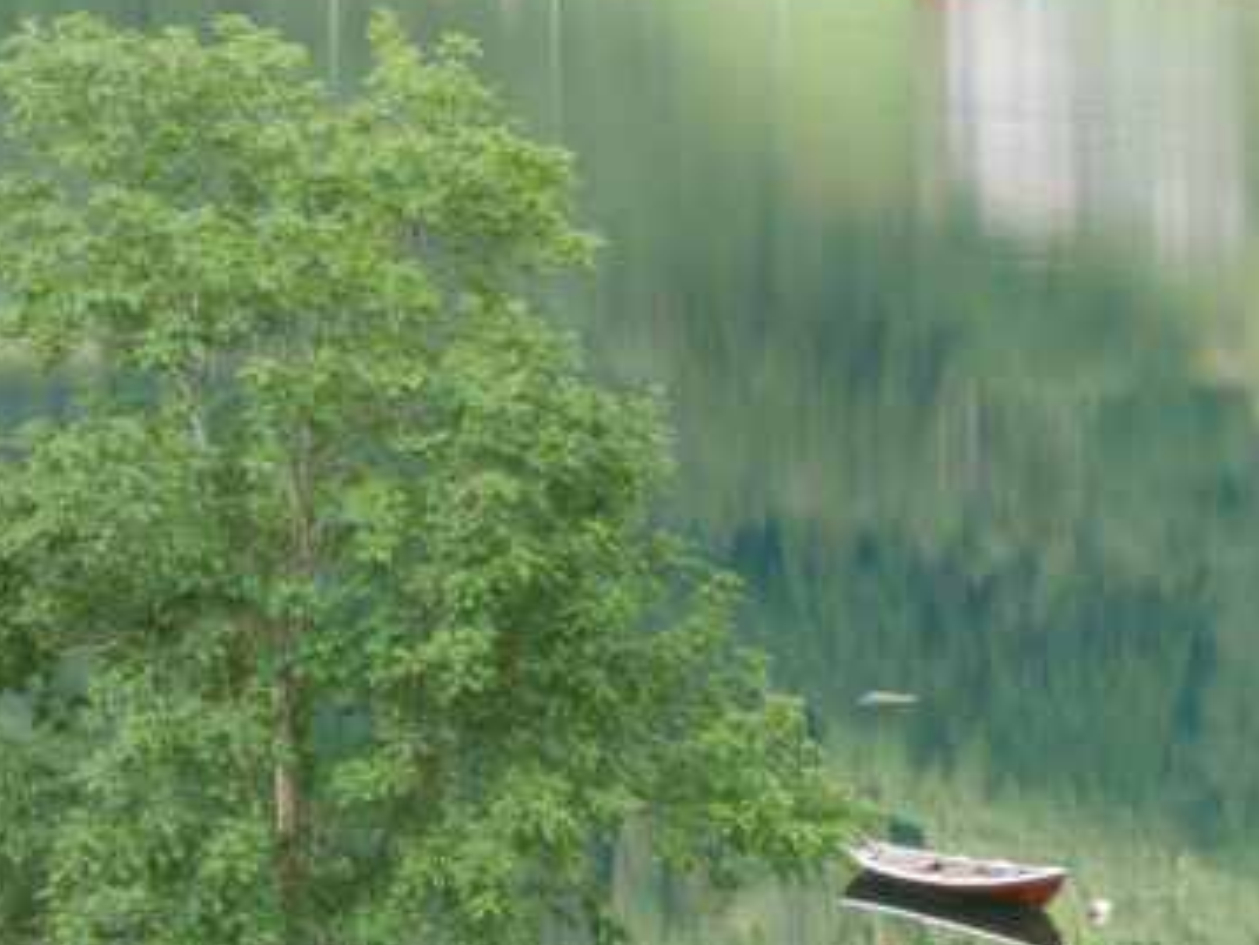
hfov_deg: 10.0
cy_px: 520
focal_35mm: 198
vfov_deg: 7.5
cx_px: 596
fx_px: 7204
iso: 200
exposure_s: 1/100
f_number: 4.9
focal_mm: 46
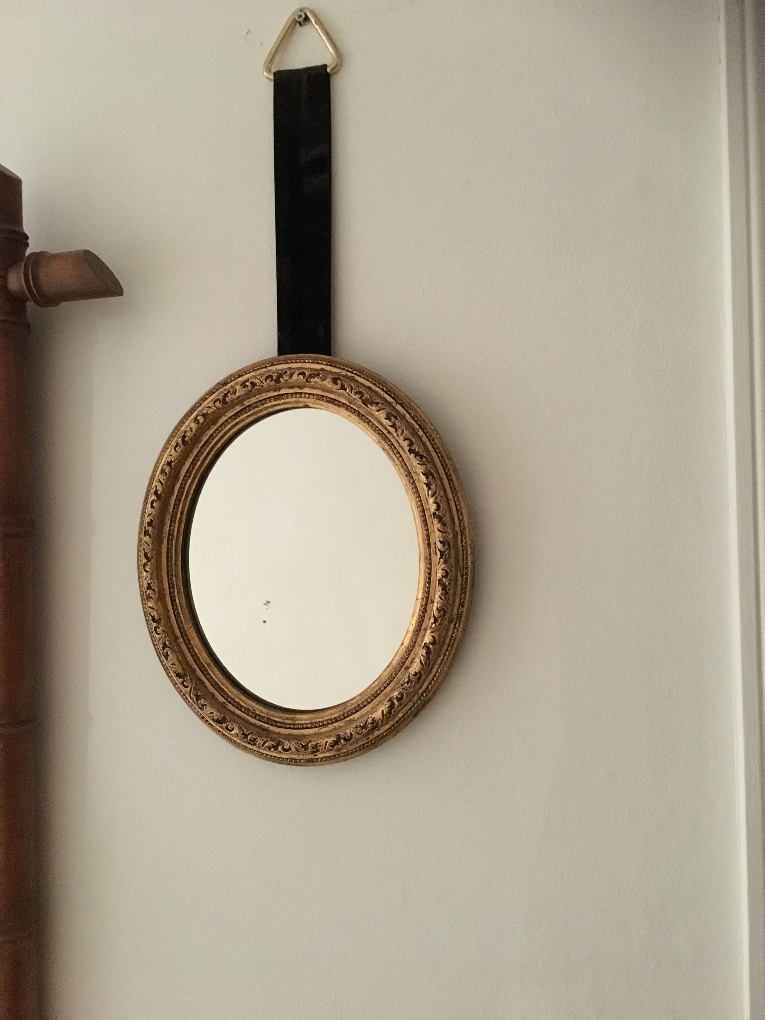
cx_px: 382
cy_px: 510
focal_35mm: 29
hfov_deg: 48.2
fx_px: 855
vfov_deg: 61.7
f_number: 2.2
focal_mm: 4.15
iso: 320
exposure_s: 1/17
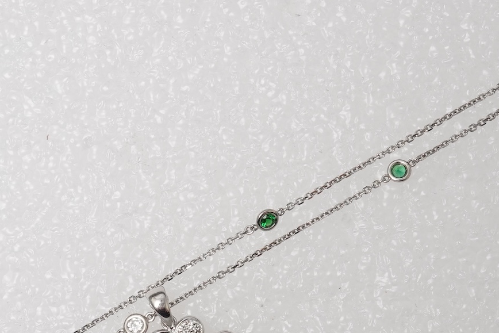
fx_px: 1414
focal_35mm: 102
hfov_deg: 20.0
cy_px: 298
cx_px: 177
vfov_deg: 13.3
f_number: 22
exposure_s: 1/125
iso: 400
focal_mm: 30
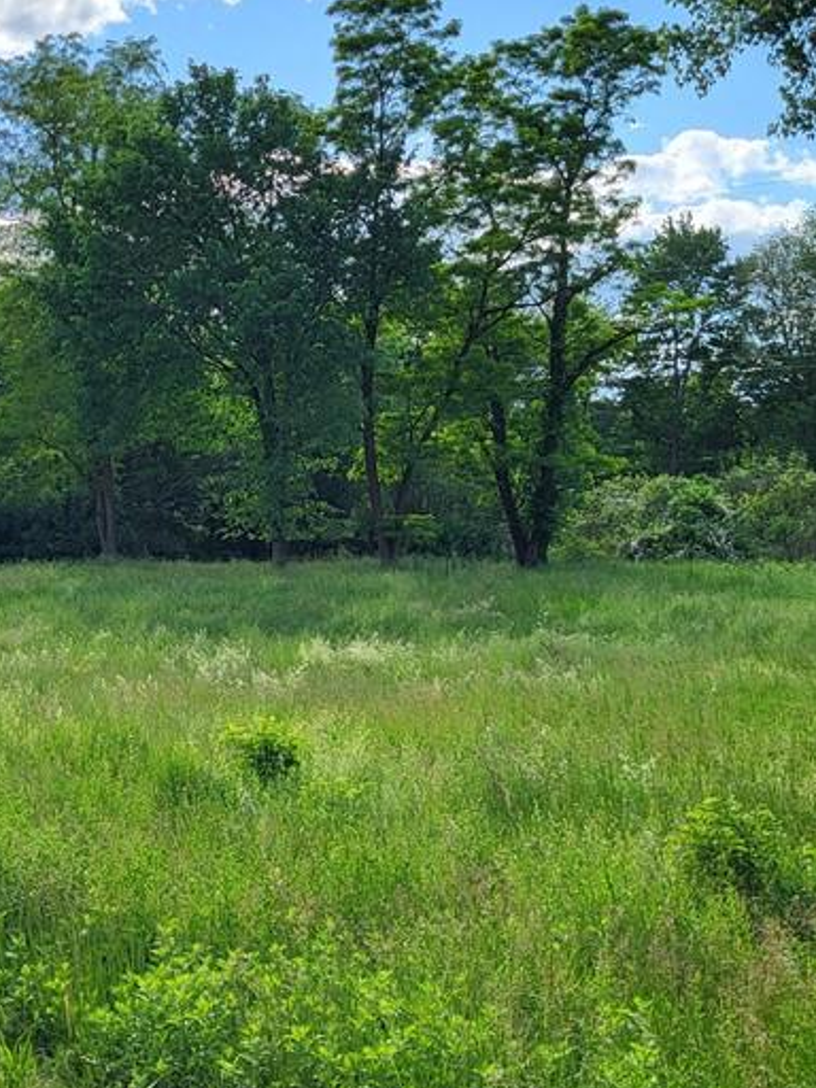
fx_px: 1634
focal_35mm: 52
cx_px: 225
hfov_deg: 27.7
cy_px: 542
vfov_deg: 36.8
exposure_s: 1/1681
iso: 40
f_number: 1.8
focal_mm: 5.4
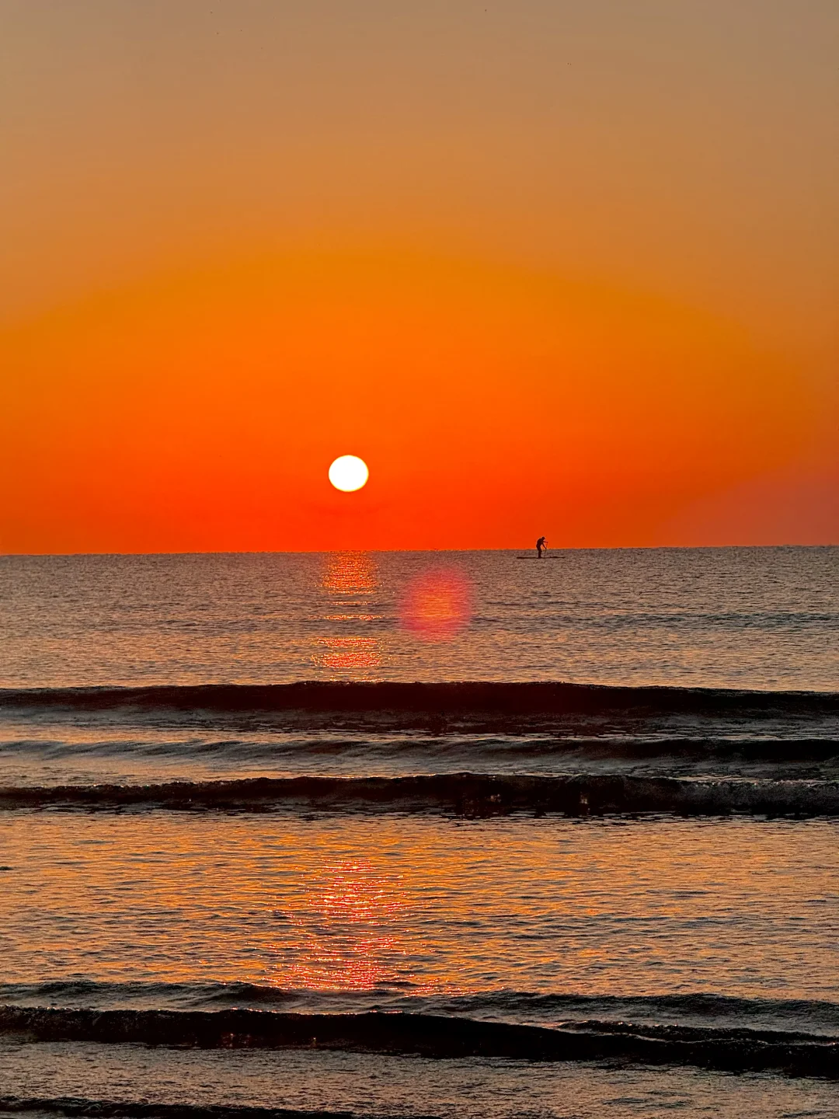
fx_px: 3878
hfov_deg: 12.3
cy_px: 560
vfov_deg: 16.4
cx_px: 420
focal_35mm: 120
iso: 64
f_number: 2.8
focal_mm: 15.66
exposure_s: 1/2710
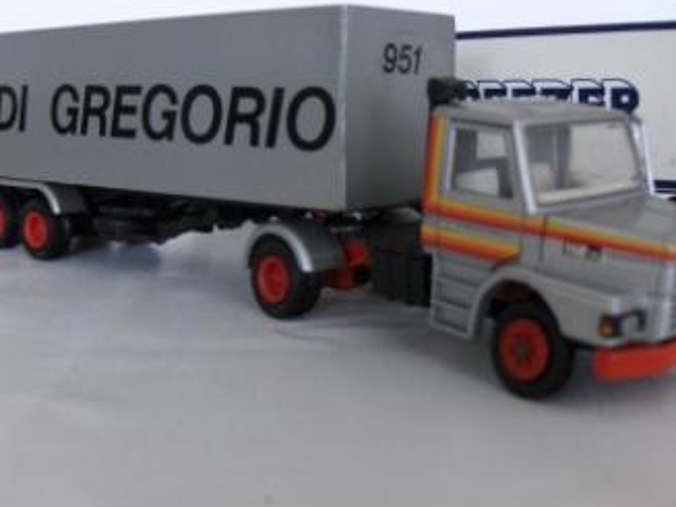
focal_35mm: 48
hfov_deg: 39.7
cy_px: 186
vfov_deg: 30.1
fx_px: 937
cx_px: 331
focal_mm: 7.5
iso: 200
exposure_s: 1/41.5
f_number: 2.8
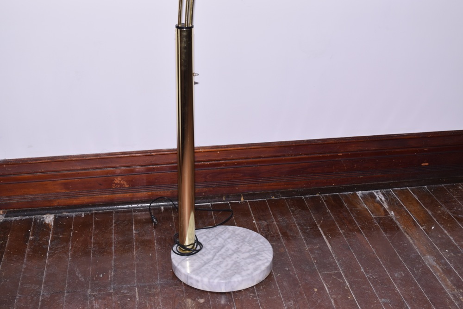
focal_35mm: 54
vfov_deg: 25.1
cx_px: 232
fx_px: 695
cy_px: 154
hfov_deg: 36.9
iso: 200
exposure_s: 1/125
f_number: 6.3
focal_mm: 36
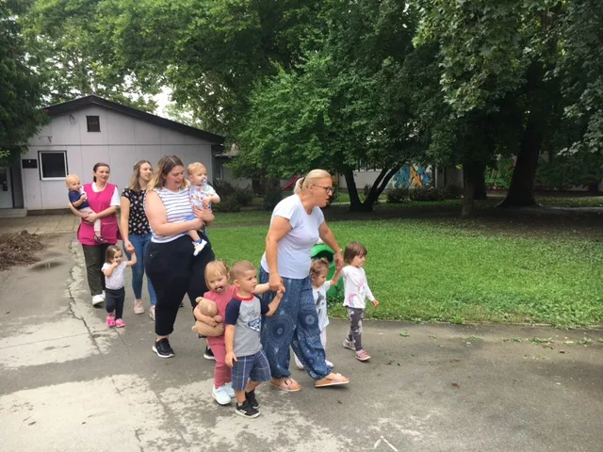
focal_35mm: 29
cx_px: 302
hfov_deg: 61.7
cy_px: 226
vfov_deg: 48.2
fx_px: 505
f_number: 2.2
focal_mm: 4.15
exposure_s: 1/223
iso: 25
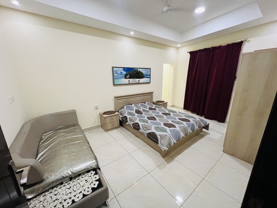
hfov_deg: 106.2
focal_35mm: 13
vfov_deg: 89.9
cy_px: 104
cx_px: 138
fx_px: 104
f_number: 1.8
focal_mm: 1.57
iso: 400
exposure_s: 1/60
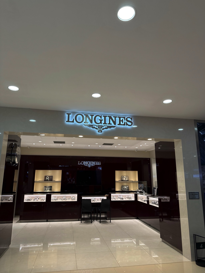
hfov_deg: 56.8
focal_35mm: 24
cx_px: 102
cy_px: 136
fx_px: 190
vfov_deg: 71.6
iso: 50
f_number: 1.78
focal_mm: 6.86
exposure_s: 1/139
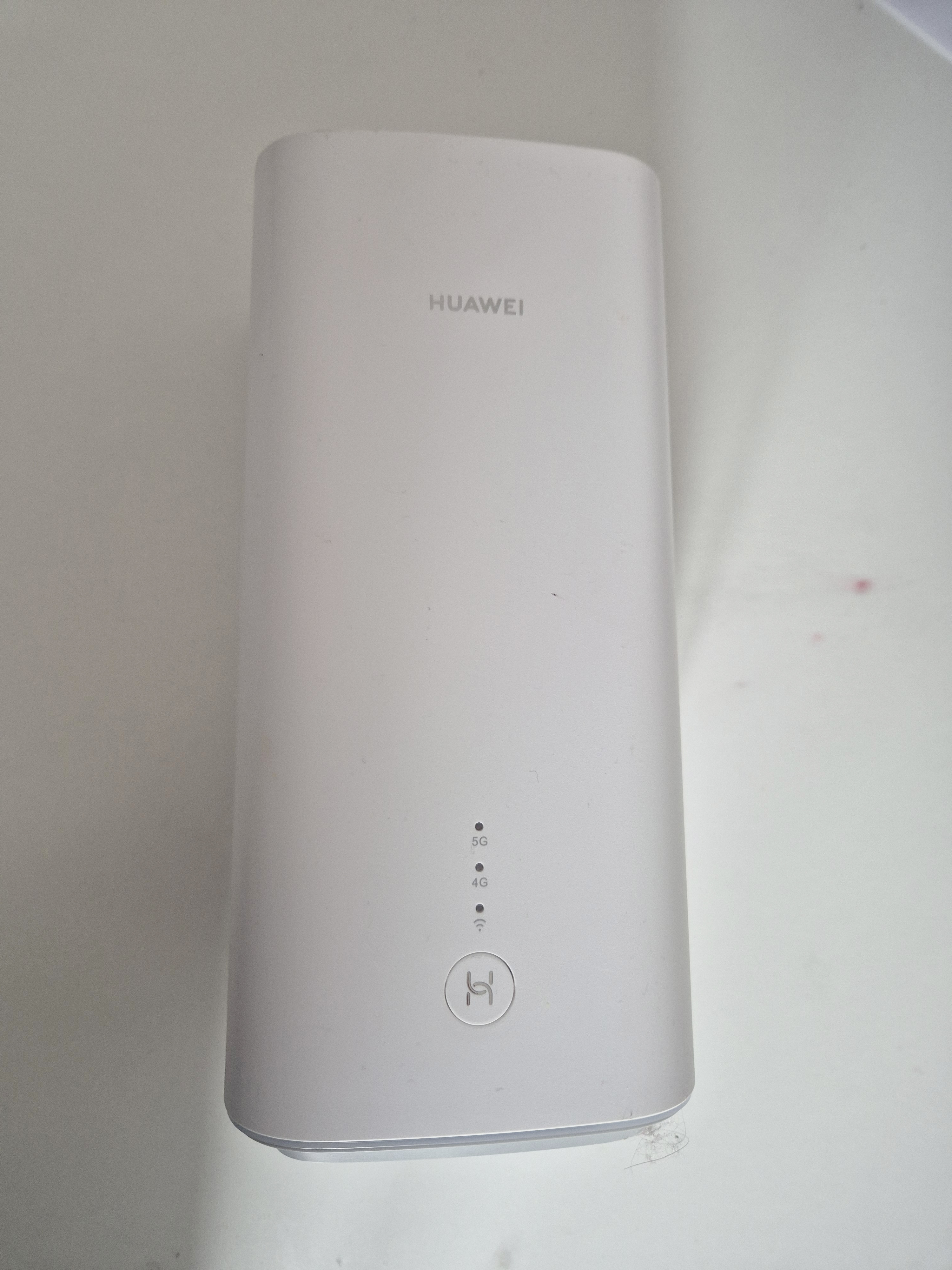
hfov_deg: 58.9
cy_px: 635
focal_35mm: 23
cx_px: 476
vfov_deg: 73.9
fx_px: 843
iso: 250
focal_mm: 5.4
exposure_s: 1/100
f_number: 1.8
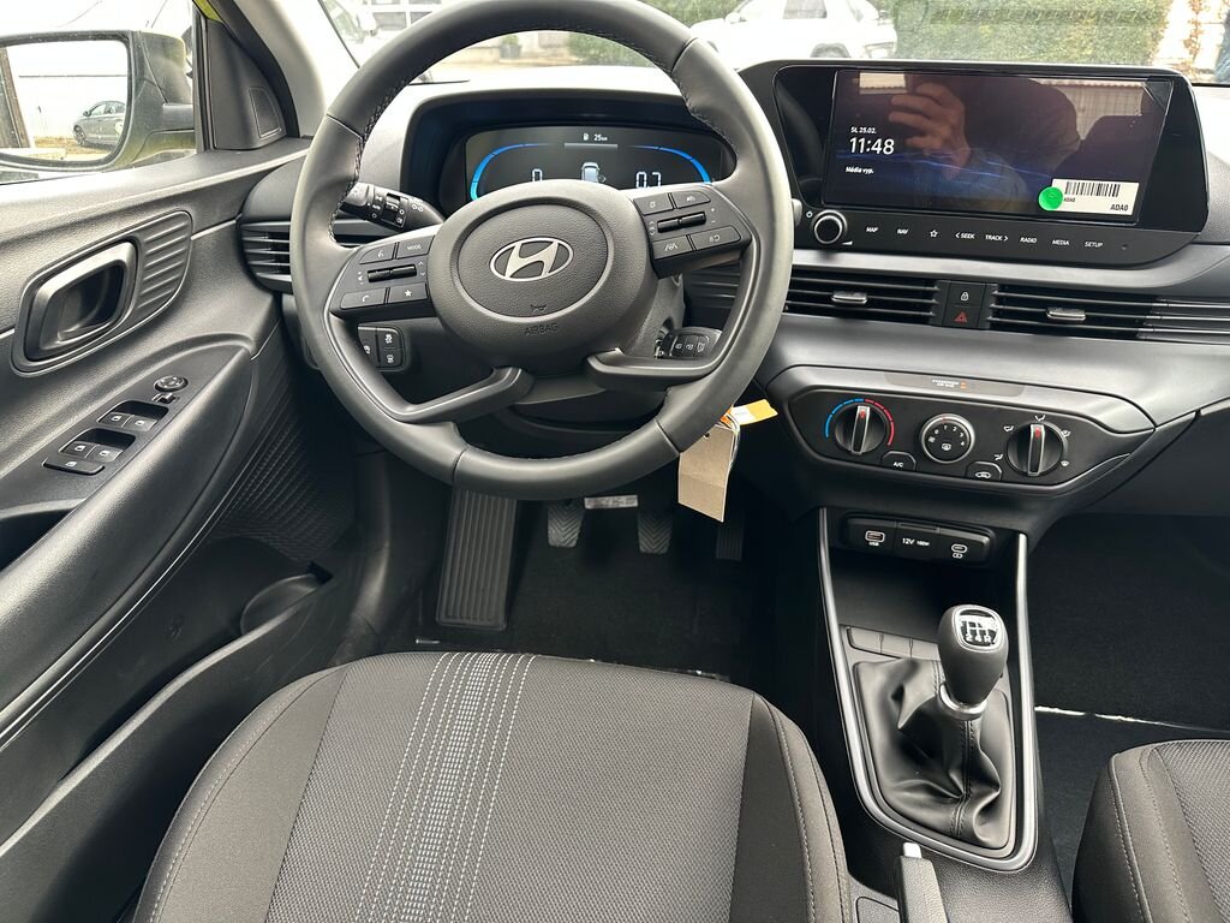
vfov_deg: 56.8
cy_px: 462
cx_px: 615
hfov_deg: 71.6
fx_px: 853
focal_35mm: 24
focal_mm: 6.86
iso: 200
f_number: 1.78
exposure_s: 1/121
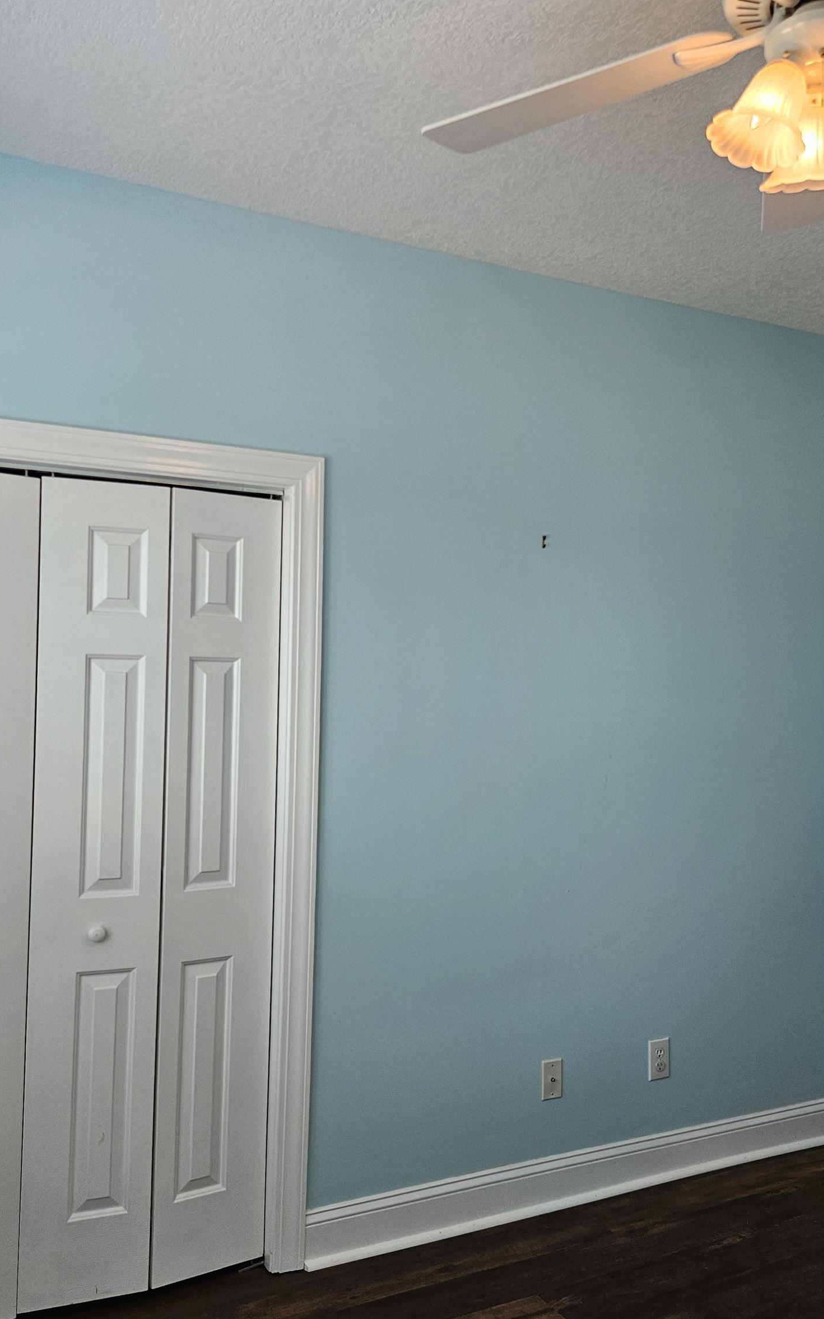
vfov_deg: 58.2
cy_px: 666
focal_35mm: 33
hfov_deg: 38.1
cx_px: 504
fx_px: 1186
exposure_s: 1/120
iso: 80
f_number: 1.8
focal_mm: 5.4
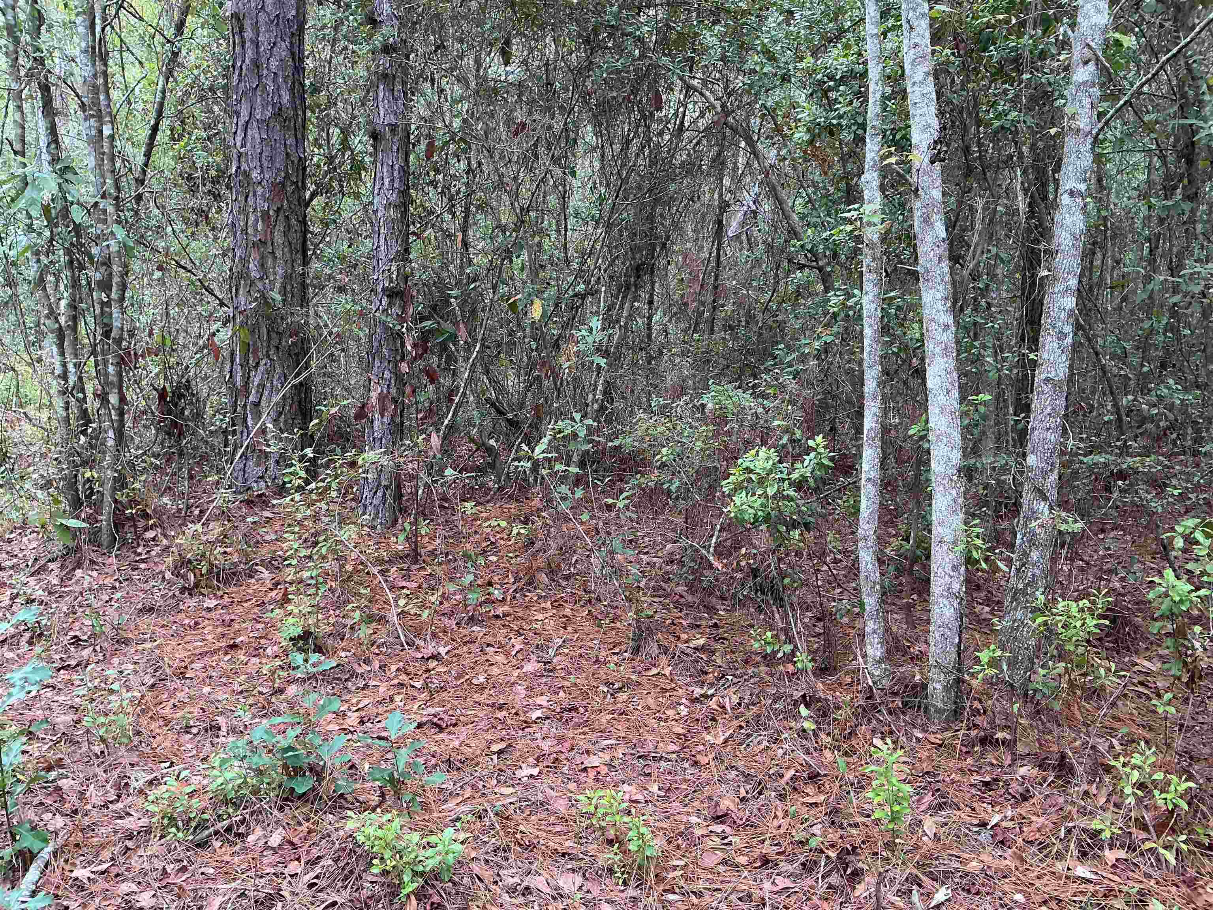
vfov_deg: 48.2
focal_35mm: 29
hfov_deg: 61.7
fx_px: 1016
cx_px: 606
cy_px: 455
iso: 40
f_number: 1.8
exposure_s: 1/60
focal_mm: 3
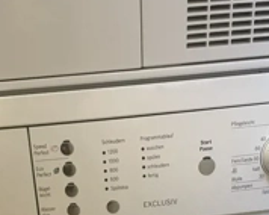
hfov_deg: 32.8
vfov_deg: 22.9
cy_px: 298
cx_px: 91
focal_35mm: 57
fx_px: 453
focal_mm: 4.2
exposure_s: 1/50
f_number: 1.6
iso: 160
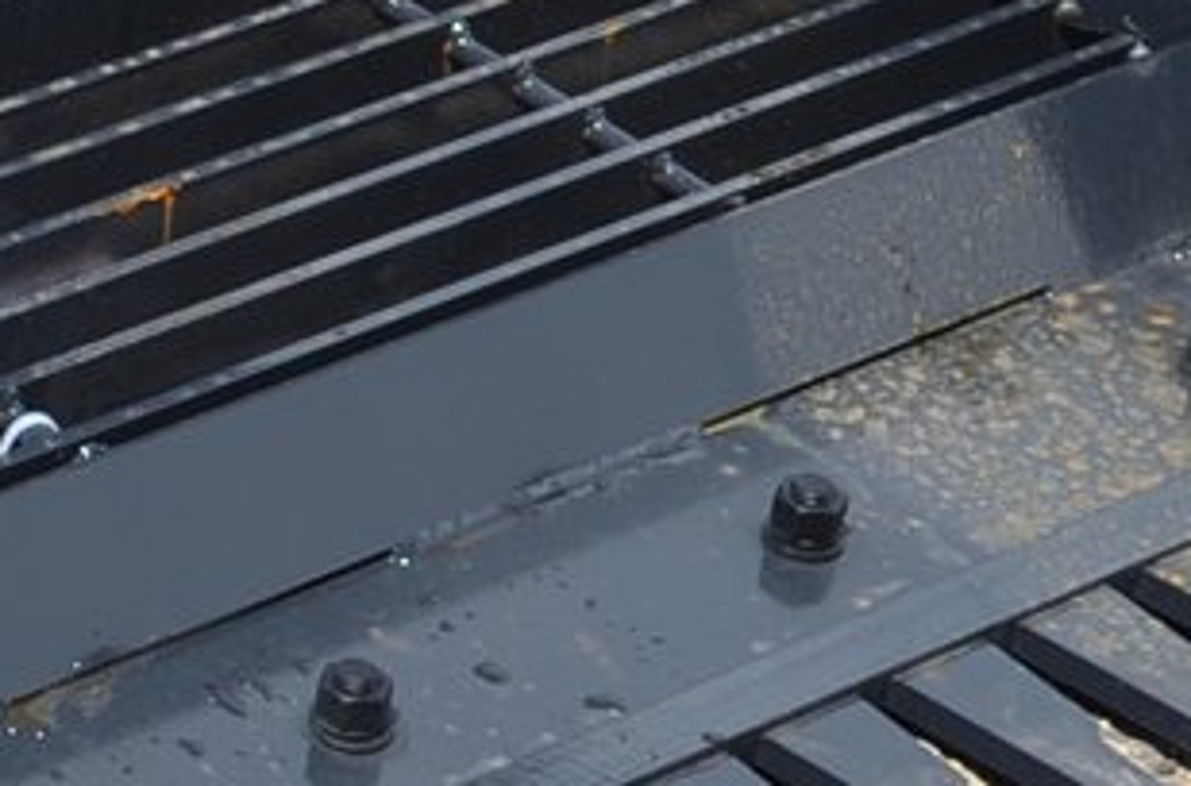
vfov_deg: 6.8
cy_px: 229
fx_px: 6596
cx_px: -779
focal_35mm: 200
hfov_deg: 9.9
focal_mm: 24
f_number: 8
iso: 110
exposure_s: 1/250
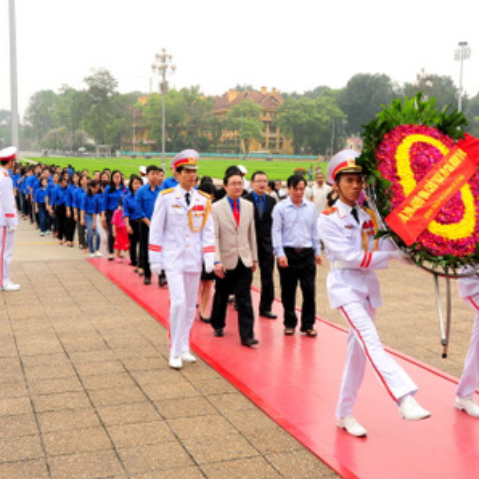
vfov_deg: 36.0
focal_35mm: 47
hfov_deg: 35.9
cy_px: 262
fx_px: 736
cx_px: 285
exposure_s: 1/125
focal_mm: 22
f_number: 6.3
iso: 250
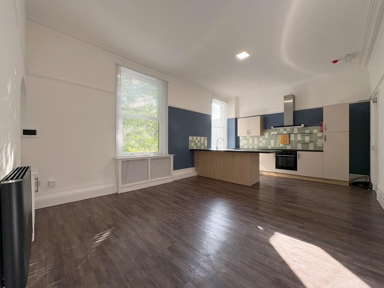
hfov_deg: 102.1
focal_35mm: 14
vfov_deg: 85.7
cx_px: 192
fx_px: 155
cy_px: 144
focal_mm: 2.22
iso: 125
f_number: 2.2
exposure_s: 1/99
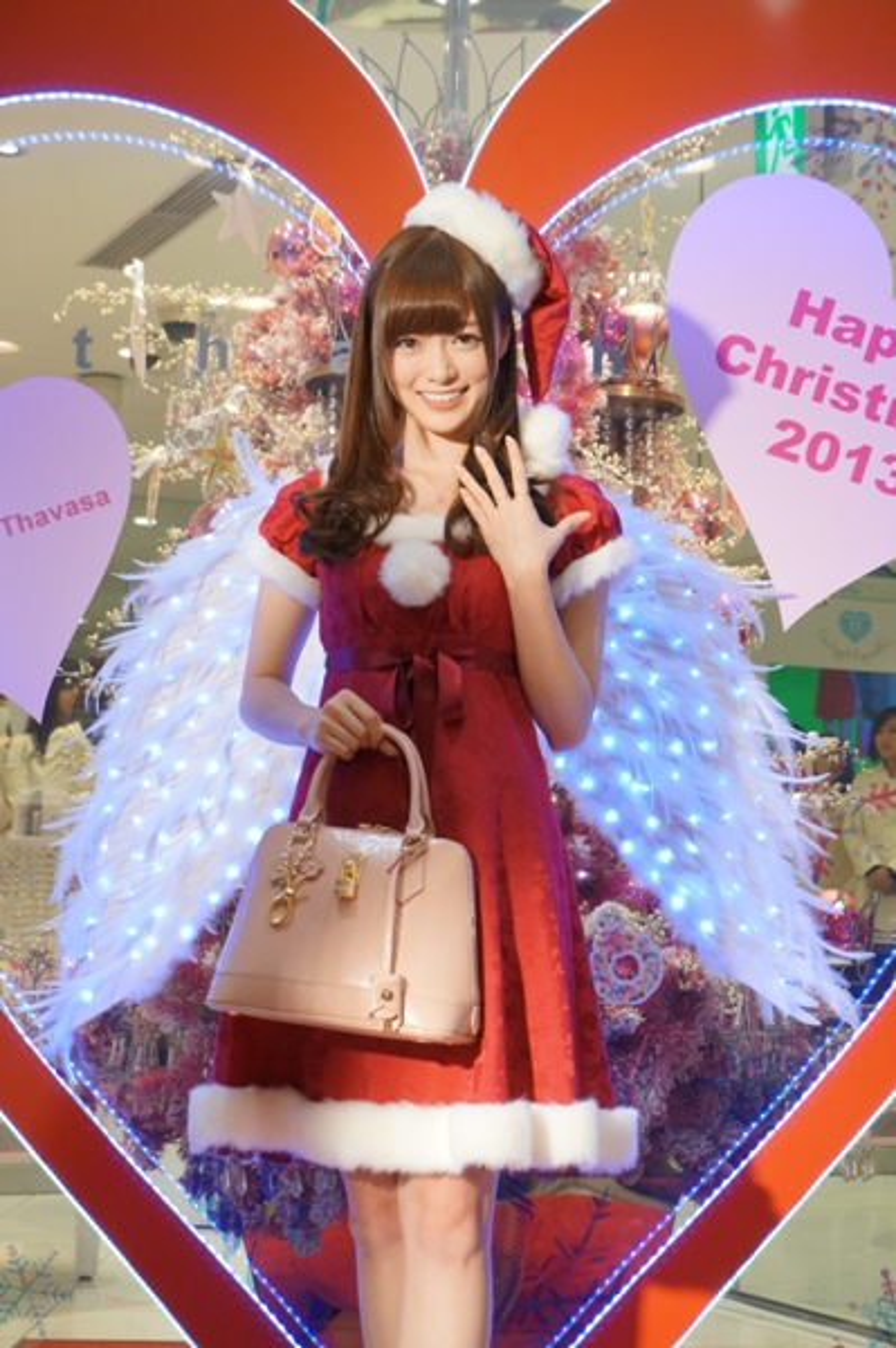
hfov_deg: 20.1
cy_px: 674
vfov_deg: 29.9
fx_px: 2524
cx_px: 448
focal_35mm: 68
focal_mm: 45
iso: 1000
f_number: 5.6
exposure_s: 1/160
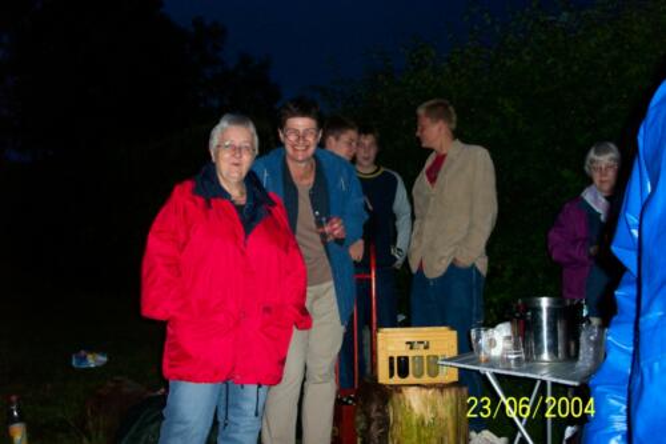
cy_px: 222
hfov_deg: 54.5
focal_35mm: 35
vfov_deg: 37.8
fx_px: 647
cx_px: 333
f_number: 2.8
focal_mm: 7.5
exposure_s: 1/30
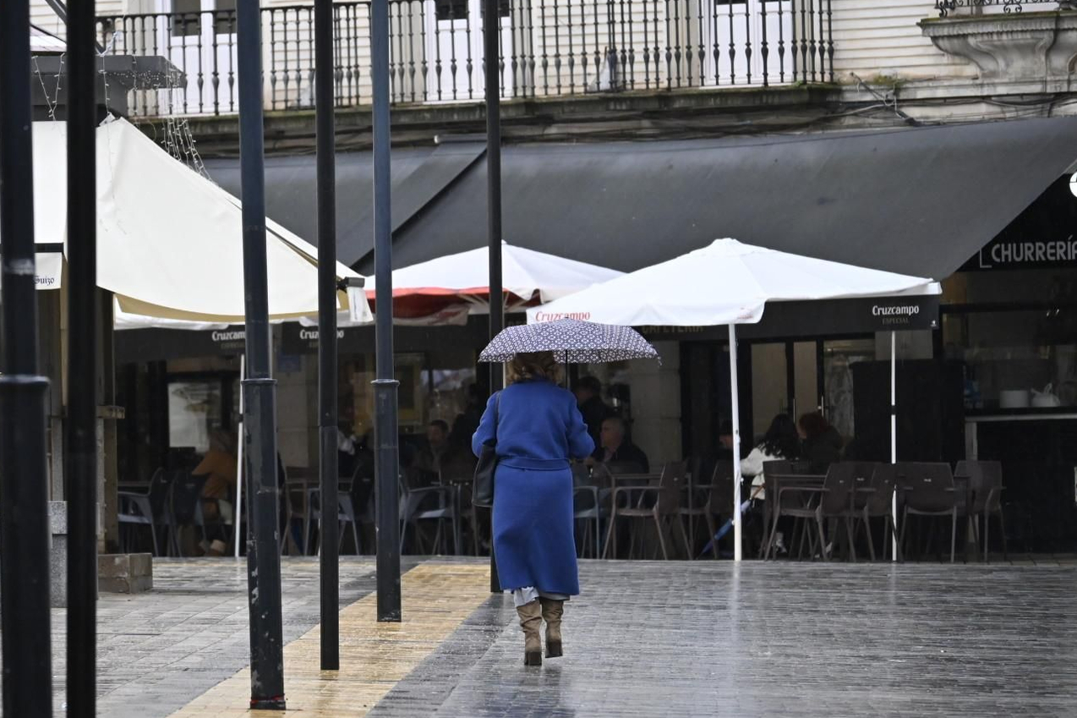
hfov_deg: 5.9
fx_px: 10428
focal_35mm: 349
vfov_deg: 3.9
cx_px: 454
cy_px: 362
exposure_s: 1/250
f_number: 5.6
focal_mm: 185
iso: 1250
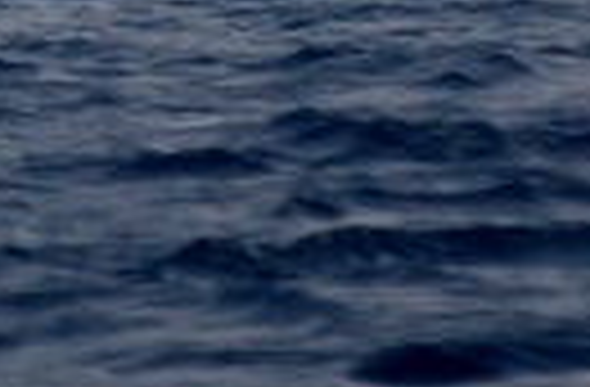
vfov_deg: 0.5
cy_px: -686
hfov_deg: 0.7
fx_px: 48672
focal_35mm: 2984
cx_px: -660
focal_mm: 260
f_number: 5.6
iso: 400
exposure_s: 1/1600
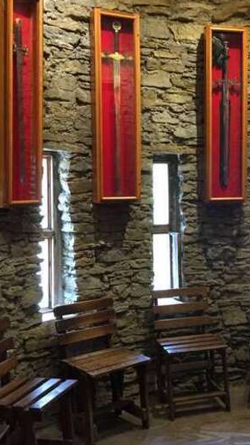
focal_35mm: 49
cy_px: 220
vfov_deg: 42.1
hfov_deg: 23.5
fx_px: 578
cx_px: 245
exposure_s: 1/30
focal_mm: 4.15
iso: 160
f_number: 2.2
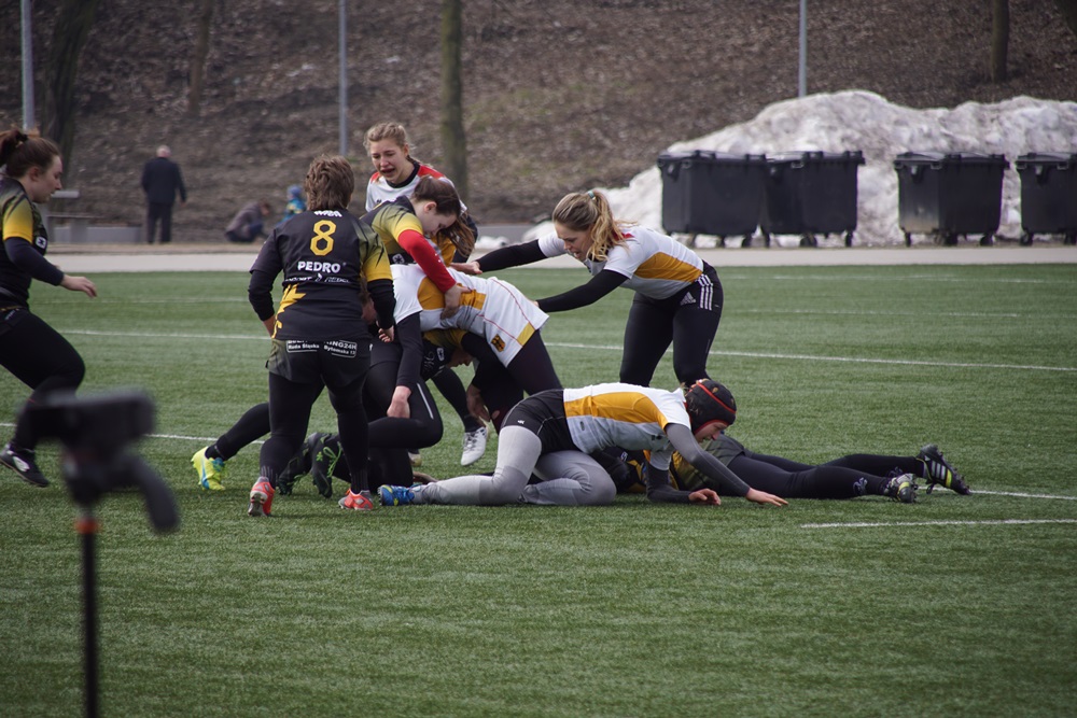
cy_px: 359
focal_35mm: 300
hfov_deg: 6.9
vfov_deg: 4.6
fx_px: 8976
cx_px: 538
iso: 160
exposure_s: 1/320
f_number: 6.3
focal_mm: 200
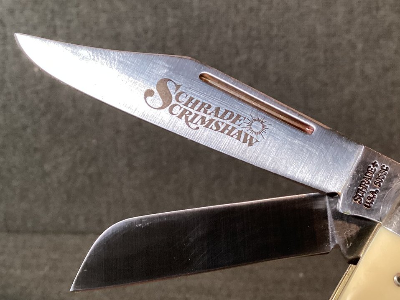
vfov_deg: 29.4
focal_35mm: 49
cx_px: 236
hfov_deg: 38.8
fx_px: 566
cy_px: 97
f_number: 2.4
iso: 320
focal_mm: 3.3
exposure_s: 1/60
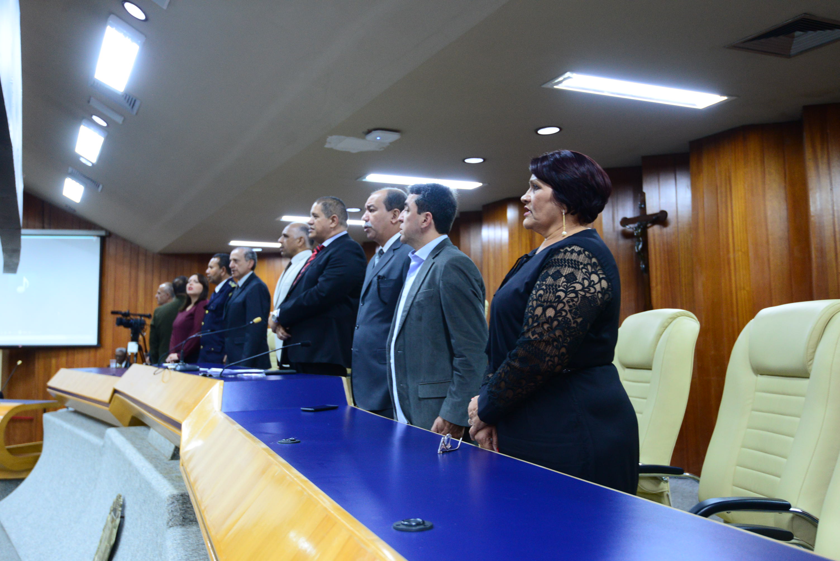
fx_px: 817
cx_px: 420
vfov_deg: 37.9
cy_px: 280
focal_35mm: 35
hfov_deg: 54.4
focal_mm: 35
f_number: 4
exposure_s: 1/60
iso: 2500
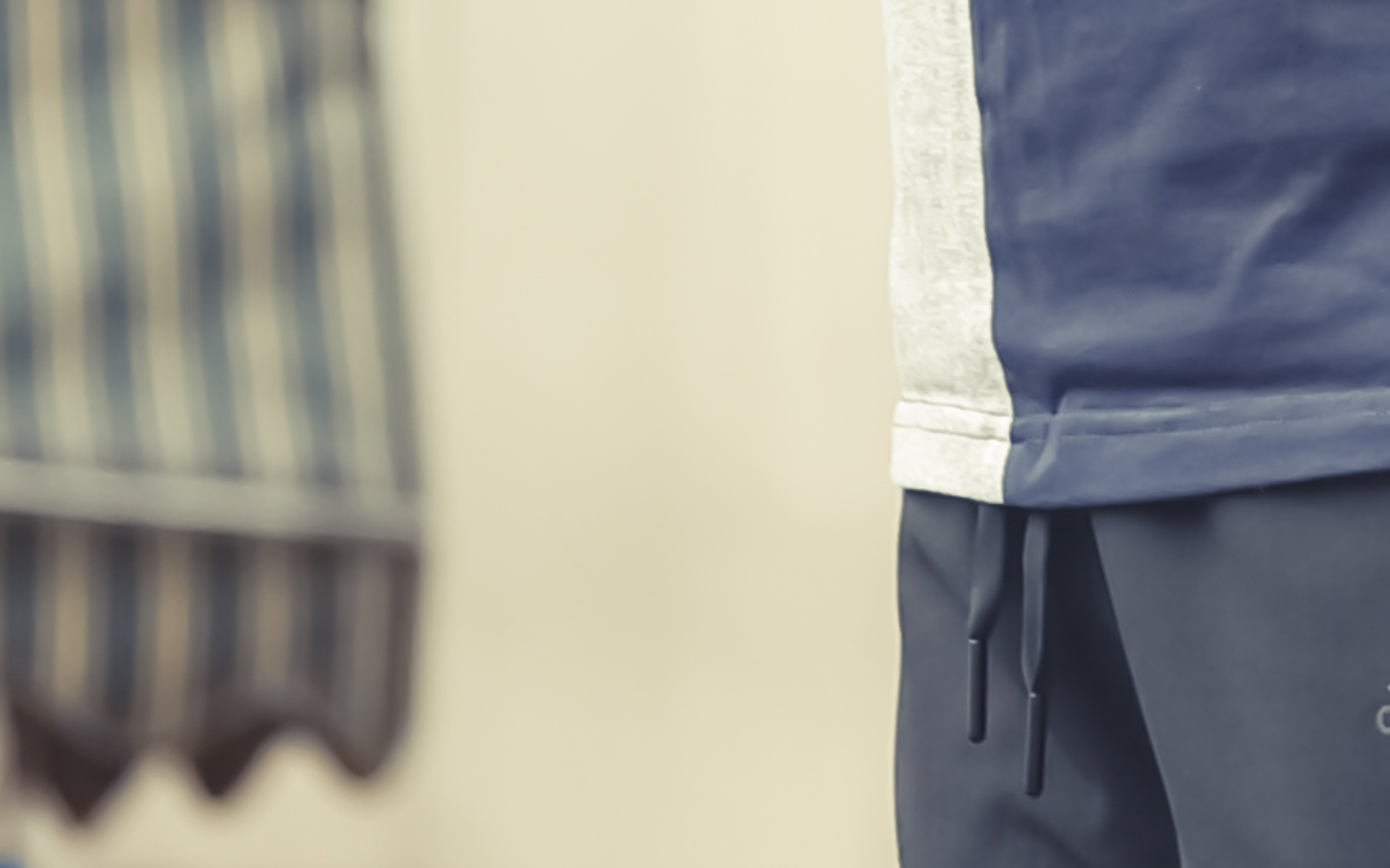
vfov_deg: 2.3
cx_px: 1415
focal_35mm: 565
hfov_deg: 3.7
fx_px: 21399
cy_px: -871
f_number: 4
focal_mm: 78
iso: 160
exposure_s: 1/250
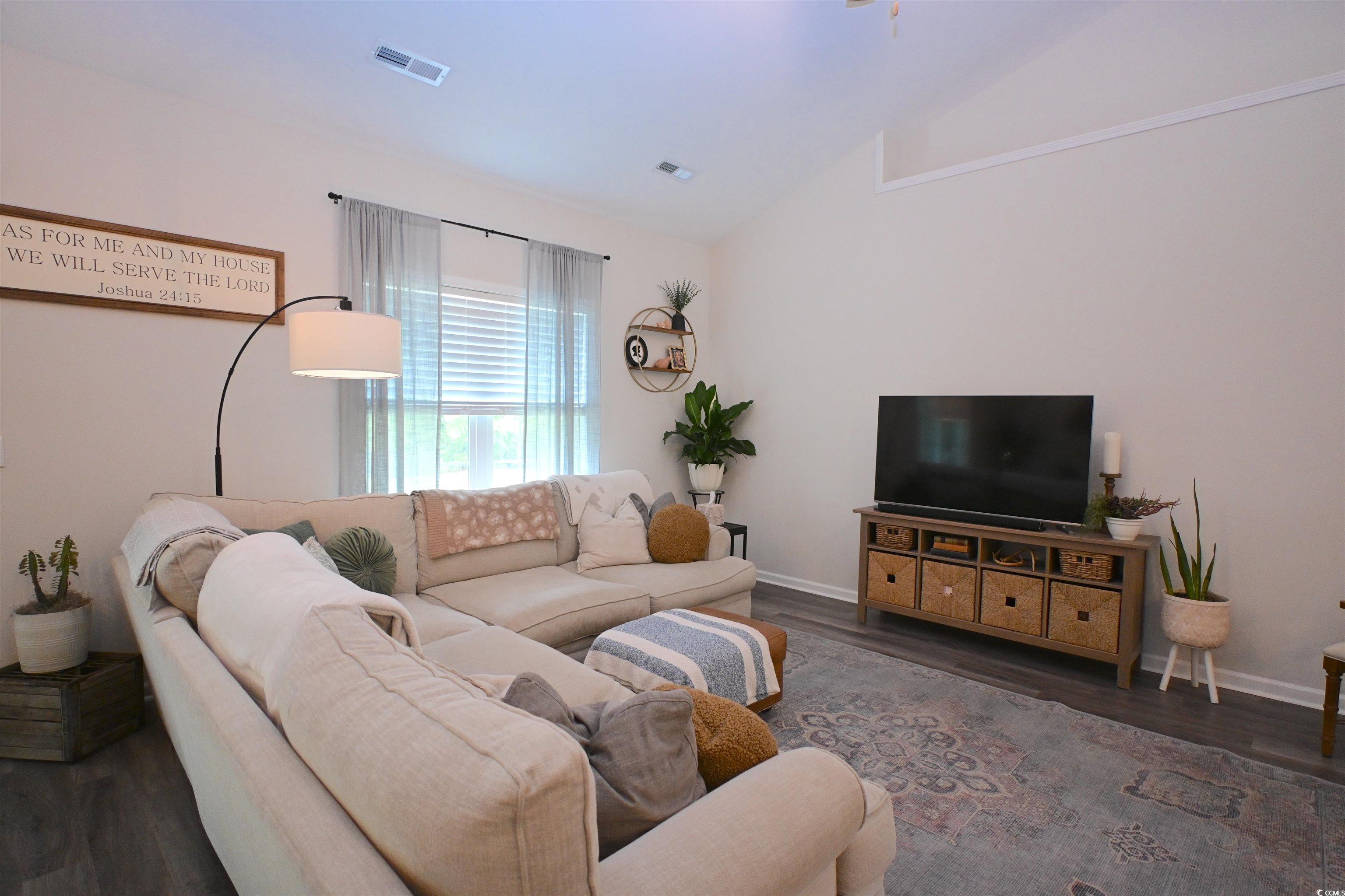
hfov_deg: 90.0
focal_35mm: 18
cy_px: 448
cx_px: 672
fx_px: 672
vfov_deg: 67.4
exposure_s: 1/125
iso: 1400
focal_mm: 12
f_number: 3.5
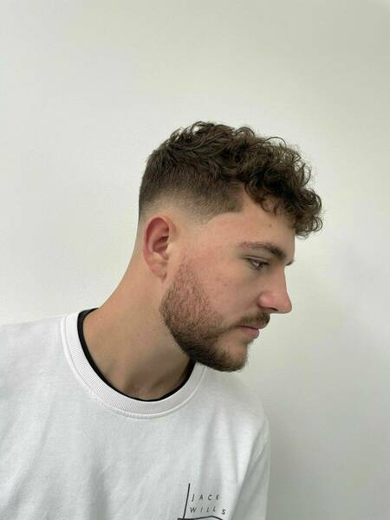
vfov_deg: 67.3
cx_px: 195
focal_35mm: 26
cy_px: 260
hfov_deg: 53.1
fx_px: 391
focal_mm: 4.2
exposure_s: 1/147
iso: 32
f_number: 1.6
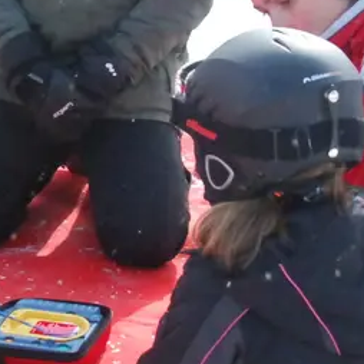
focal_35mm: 163
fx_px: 1939
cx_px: 89
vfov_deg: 10.7
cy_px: 97
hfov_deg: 10.7
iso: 1600
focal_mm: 27
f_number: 11
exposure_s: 1/500
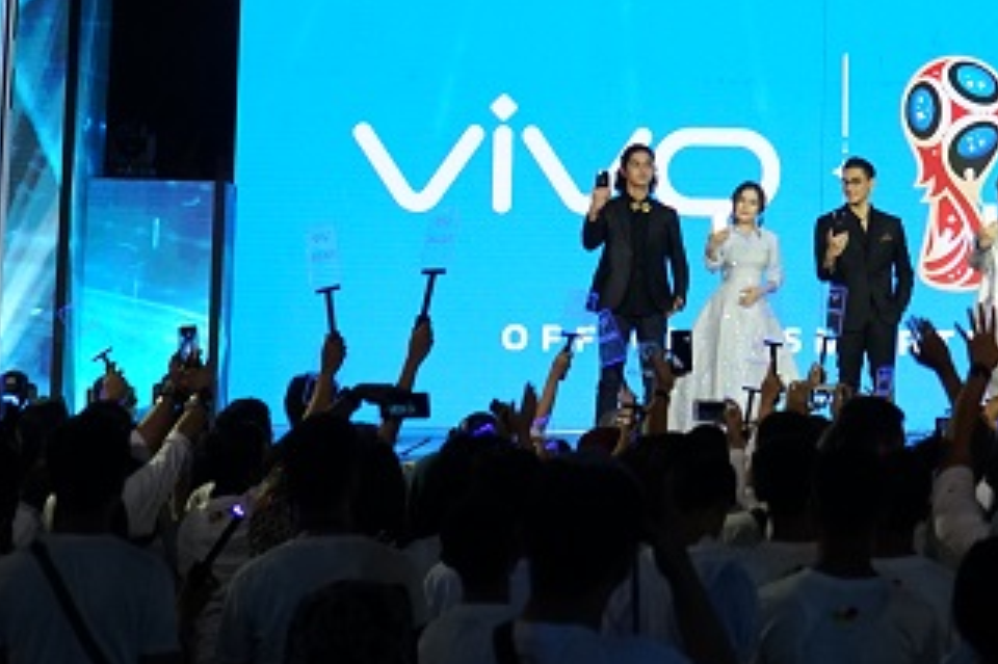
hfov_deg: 17.6
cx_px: 873
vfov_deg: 11.7
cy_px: -86
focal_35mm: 115
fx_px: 3186
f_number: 4.5
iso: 1600
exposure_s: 1/160
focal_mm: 46
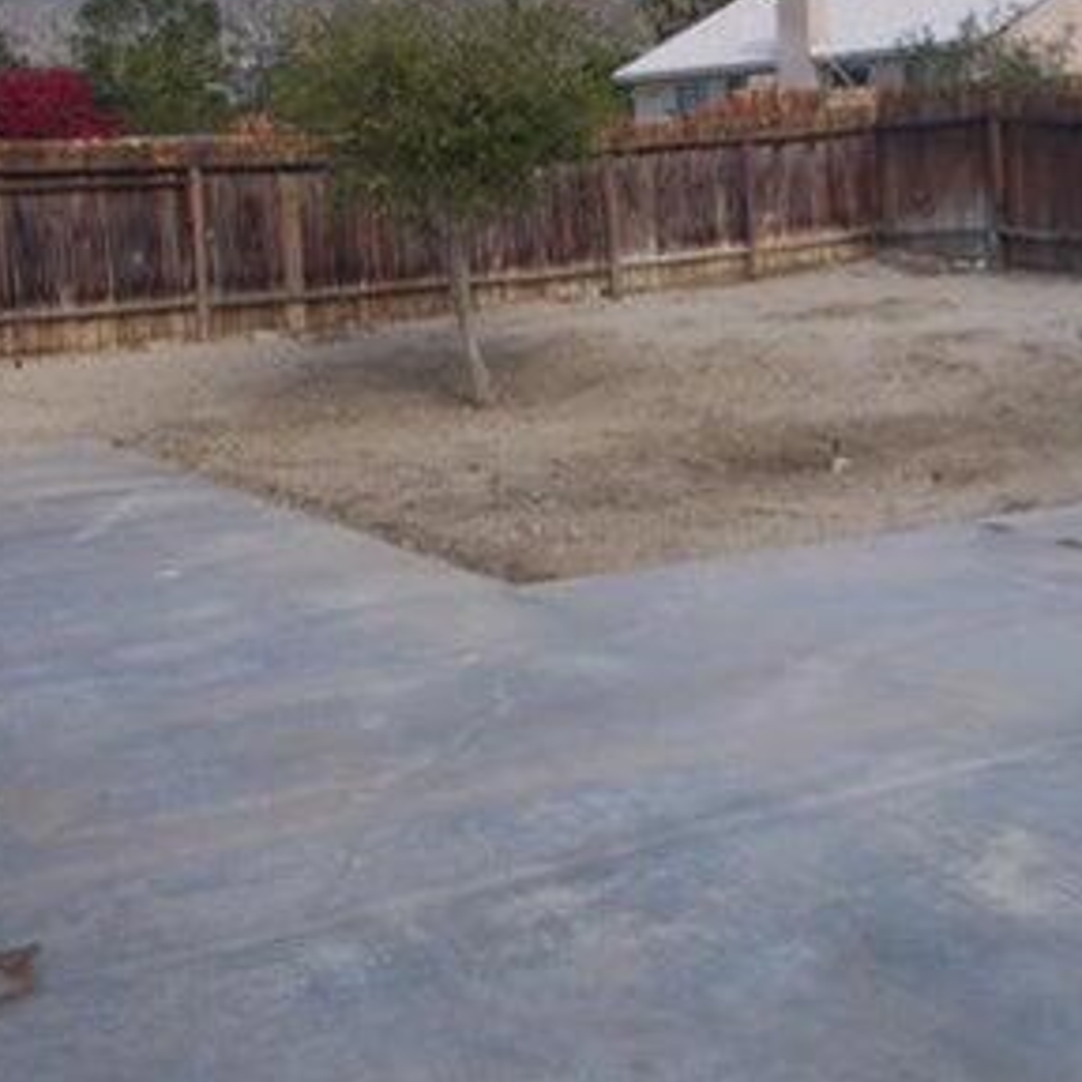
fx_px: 1804
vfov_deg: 32.9
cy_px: 306
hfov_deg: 30.7
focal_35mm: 51
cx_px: 1116
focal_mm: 4.6
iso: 80
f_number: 8
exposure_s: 1/125
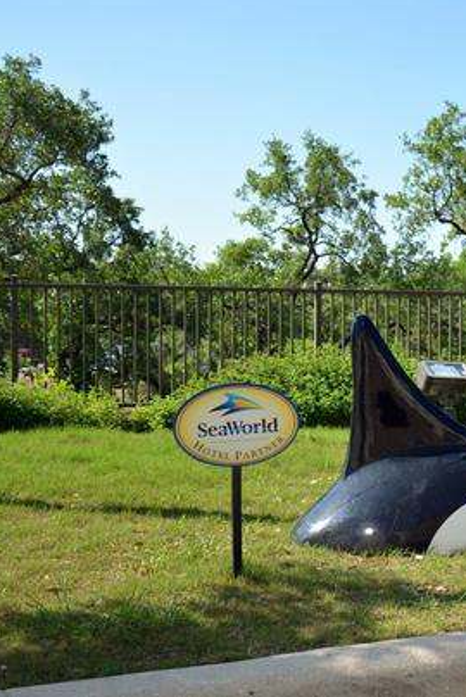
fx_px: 1066
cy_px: 345
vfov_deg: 36.2
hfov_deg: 23.3
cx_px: 500
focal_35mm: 55
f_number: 3.5
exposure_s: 1/2500
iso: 320
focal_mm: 24
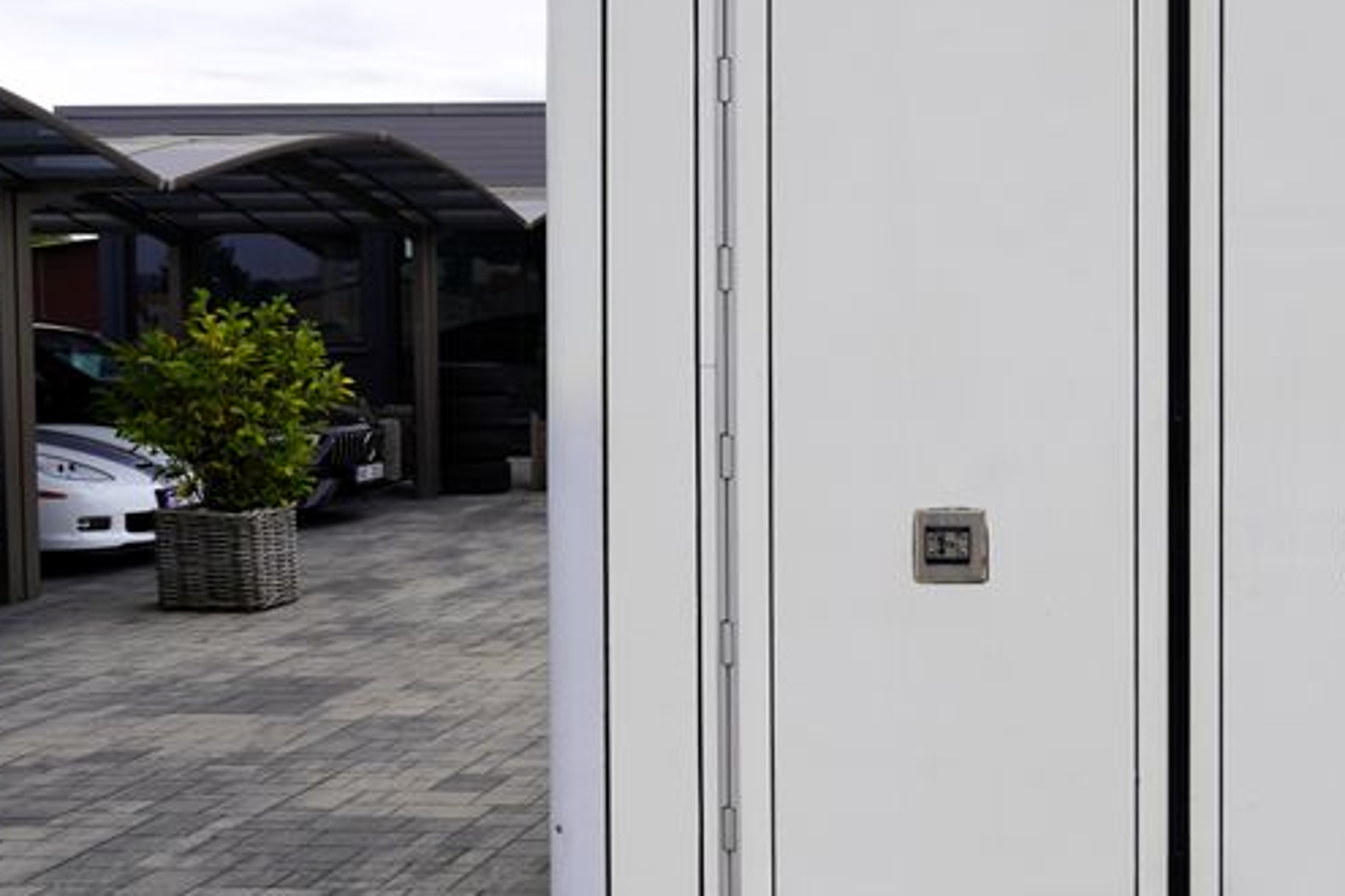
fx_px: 2316
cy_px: 436
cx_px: 1177
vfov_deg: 21.9
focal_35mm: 62
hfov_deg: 31.1
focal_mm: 30
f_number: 8
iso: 100
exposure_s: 1/125
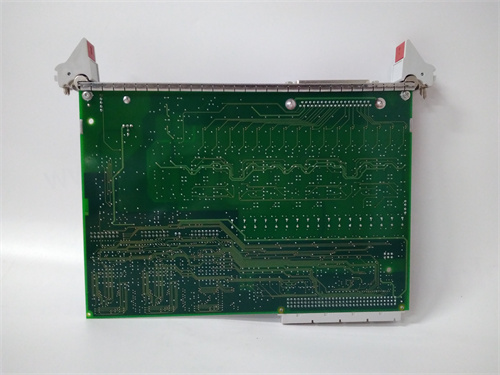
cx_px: 250
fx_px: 390
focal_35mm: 27
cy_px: 188
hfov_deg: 65.3
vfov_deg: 51.4
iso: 636
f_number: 2
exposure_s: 1/33
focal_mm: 3.79
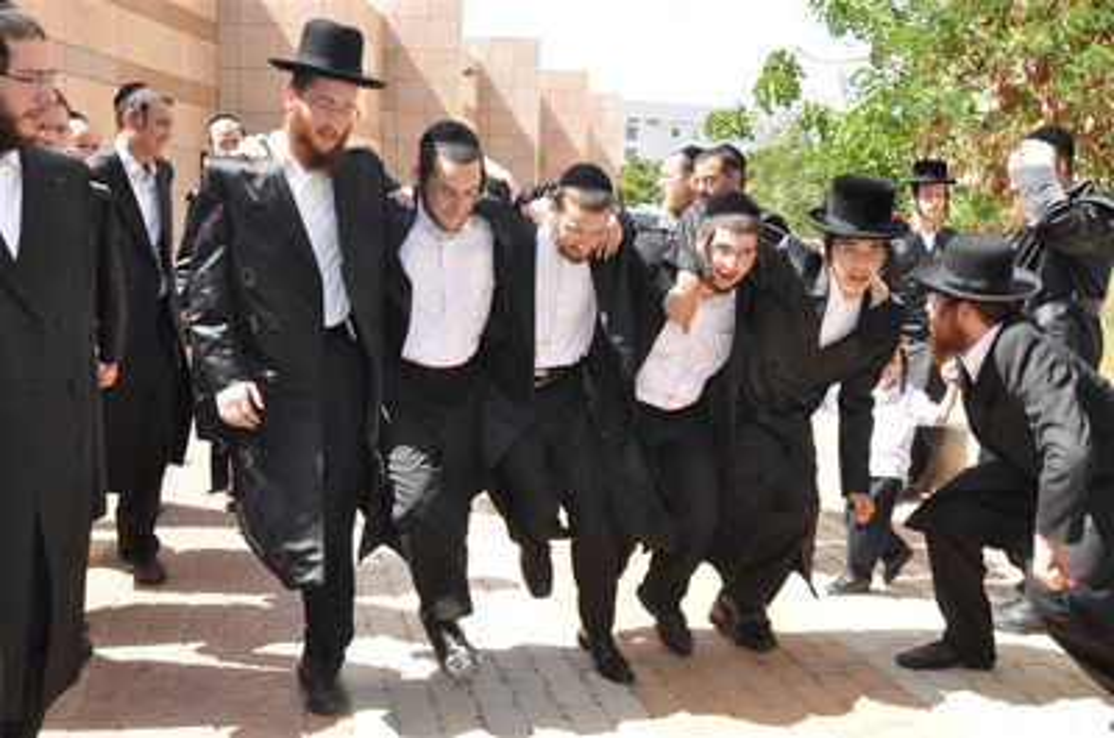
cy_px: 369
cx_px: 557
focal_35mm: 38
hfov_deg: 51.4
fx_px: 1158
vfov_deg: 35.3
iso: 200
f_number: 7.1
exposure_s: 1/200
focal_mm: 25
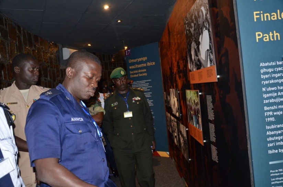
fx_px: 247
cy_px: 94
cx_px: 142
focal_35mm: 32
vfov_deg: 41.6
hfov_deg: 59.6
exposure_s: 1/60
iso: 800
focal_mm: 21
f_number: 3.8
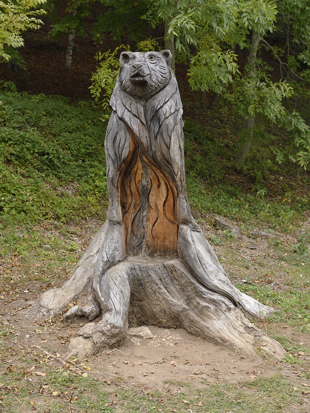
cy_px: 190
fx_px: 513
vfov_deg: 43.8
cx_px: 153
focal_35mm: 43
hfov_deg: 33.6
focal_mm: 26
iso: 400
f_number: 4.5
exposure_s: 1/160
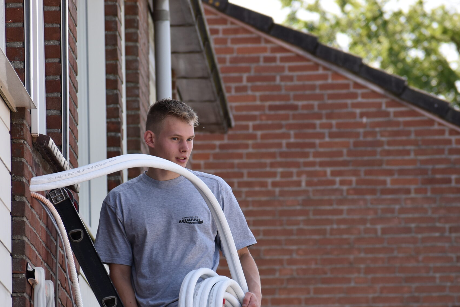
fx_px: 4777
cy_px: 230
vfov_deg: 3.7
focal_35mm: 374
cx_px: 168
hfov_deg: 5.5
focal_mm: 165
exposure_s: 1/500
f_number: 5.6
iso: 320
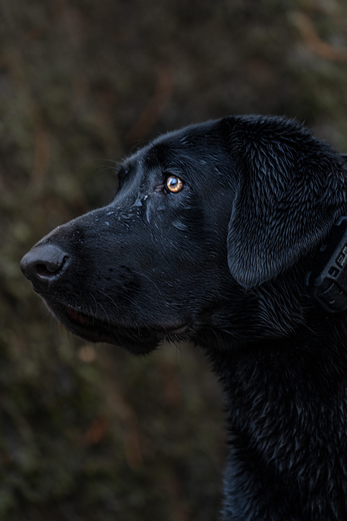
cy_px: 260
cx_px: 174
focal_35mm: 300
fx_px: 4337
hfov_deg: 4.6
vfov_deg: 6.9
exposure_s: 1/100
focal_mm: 300
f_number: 5.6
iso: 1000
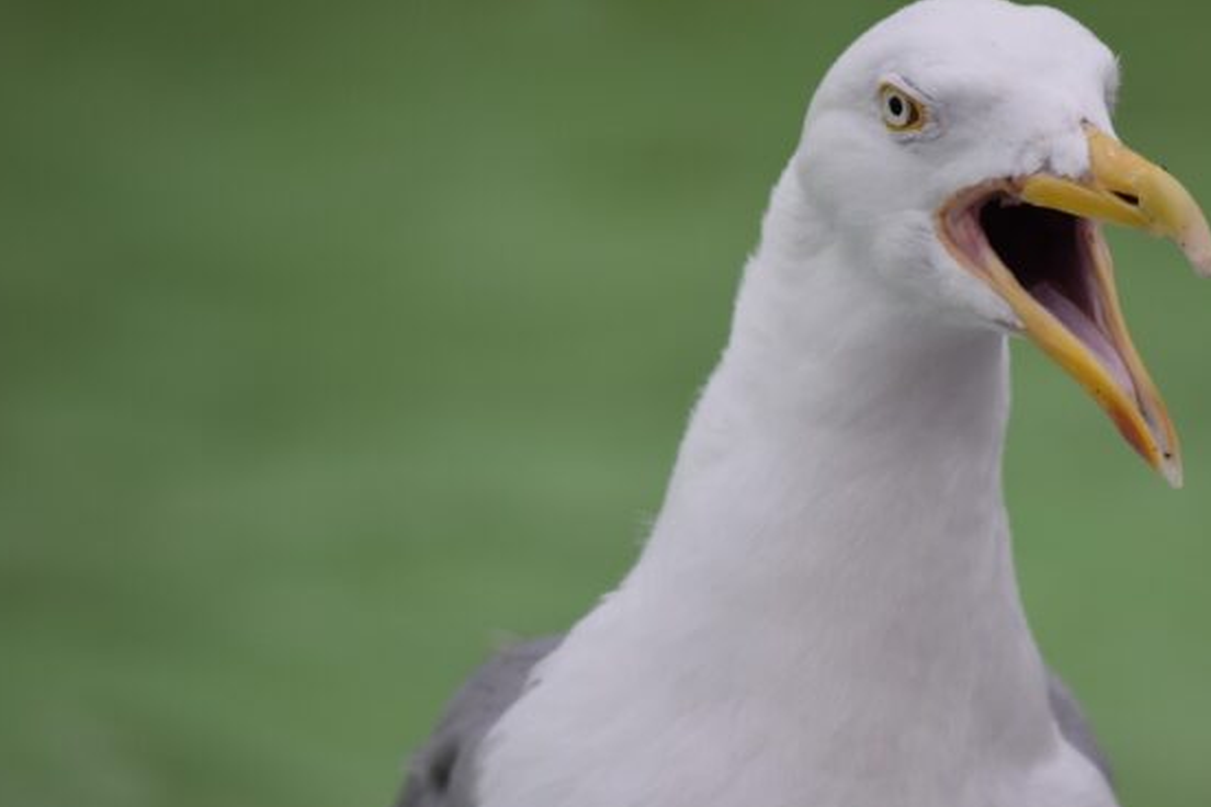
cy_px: 337
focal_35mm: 587
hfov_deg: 3.5
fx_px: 19744
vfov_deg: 2.3
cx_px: 816
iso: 280
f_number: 5.6
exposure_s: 1/500
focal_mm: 270
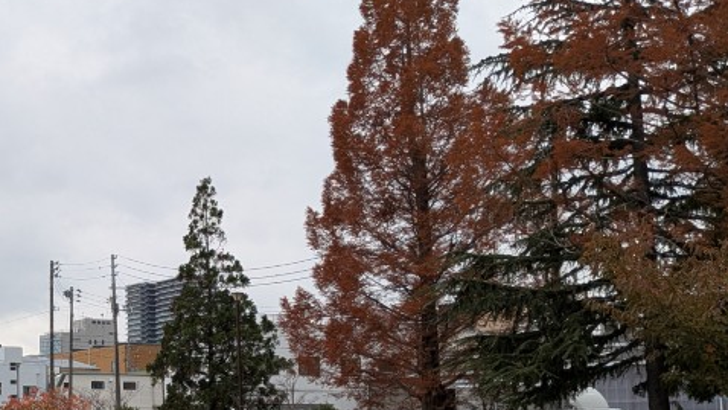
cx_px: -38
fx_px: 1081
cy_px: 344
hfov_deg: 33.3
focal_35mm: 56
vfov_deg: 21.1
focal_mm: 4.53
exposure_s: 1/238
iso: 32
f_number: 1.7
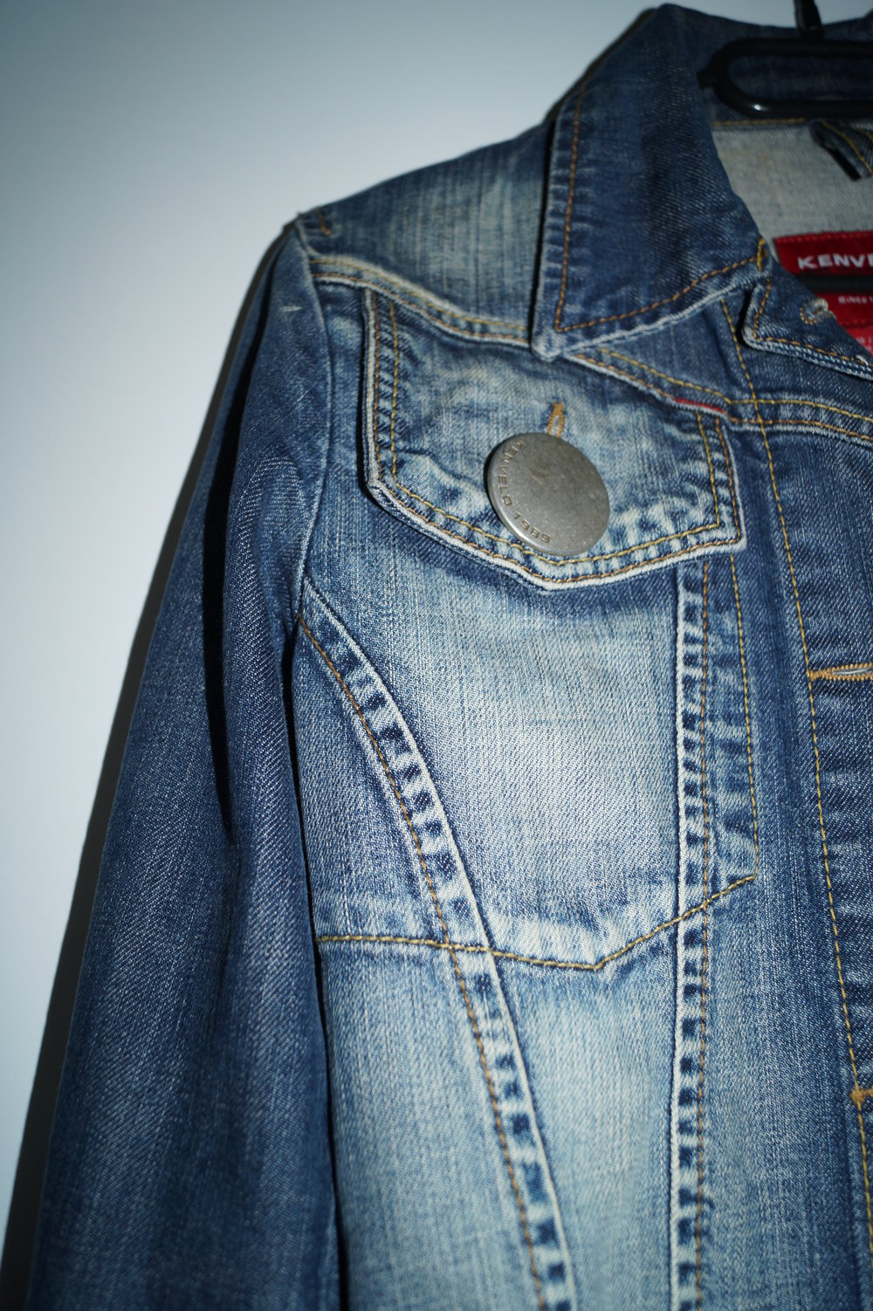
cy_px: 656
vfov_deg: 62.0
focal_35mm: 30
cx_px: 436
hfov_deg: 43.6
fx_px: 1092
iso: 125
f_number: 4
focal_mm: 20
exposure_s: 1/60
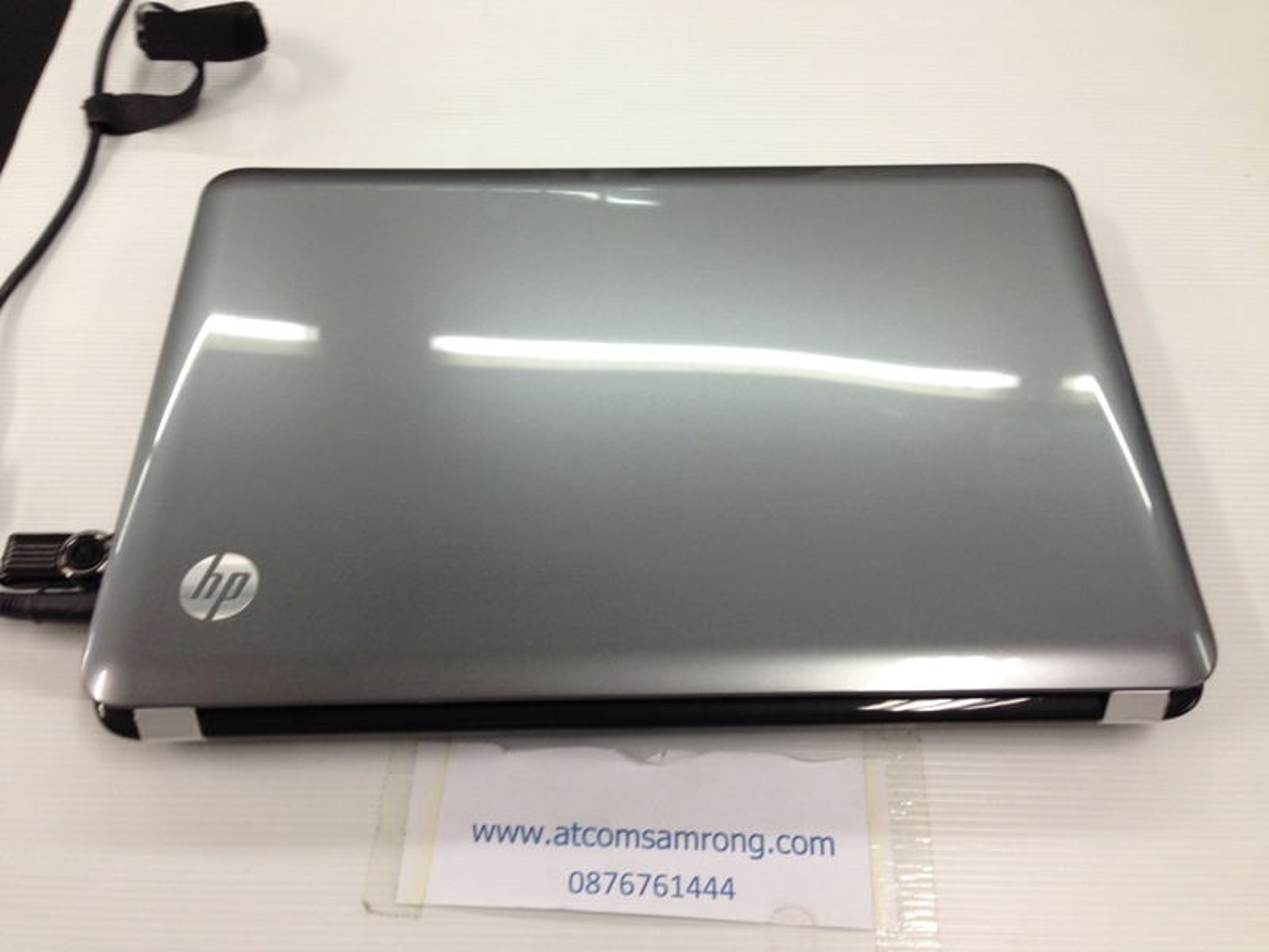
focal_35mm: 33
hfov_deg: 55.4
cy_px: 476
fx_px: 1210
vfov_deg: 42.9
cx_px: 634
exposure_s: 1/20
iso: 64
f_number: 2.4
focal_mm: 4.12
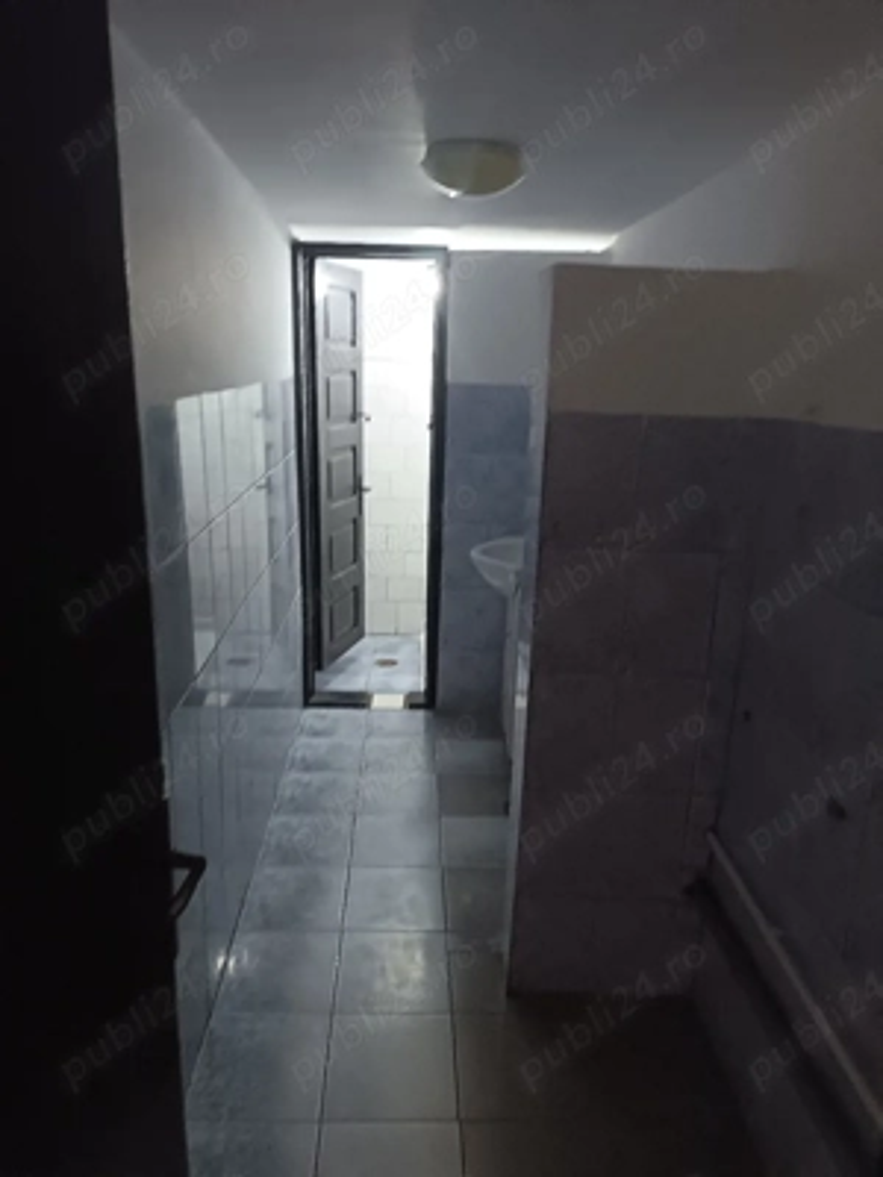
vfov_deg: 71.6
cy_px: 588
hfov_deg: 56.8
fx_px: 816
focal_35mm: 24
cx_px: 442
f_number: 1.75
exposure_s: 1/25.1
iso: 5279
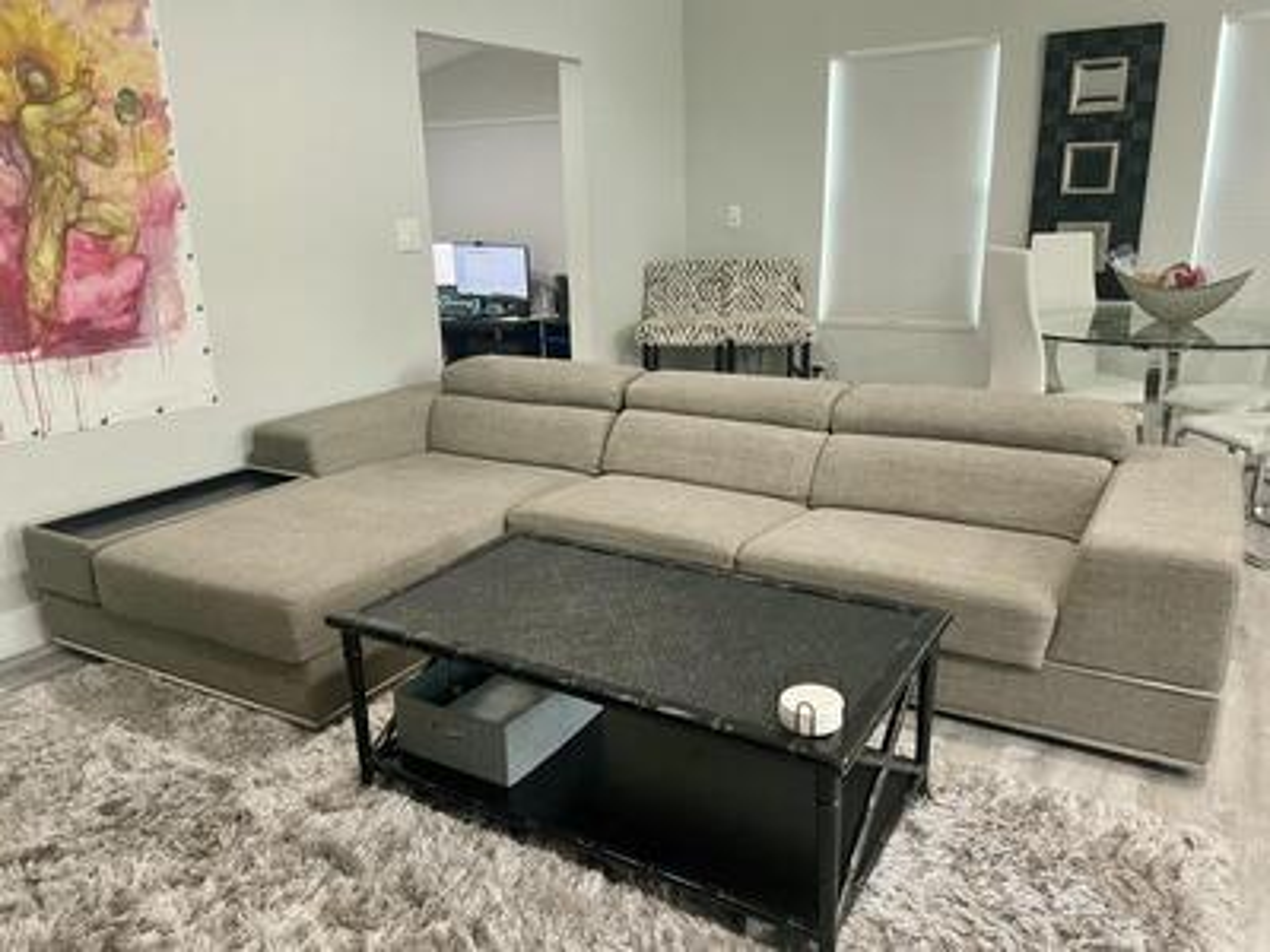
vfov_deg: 53.1
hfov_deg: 67.3
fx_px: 954
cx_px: 635
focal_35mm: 26
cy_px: 476
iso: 160
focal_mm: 4.2
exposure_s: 1/60
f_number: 1.6
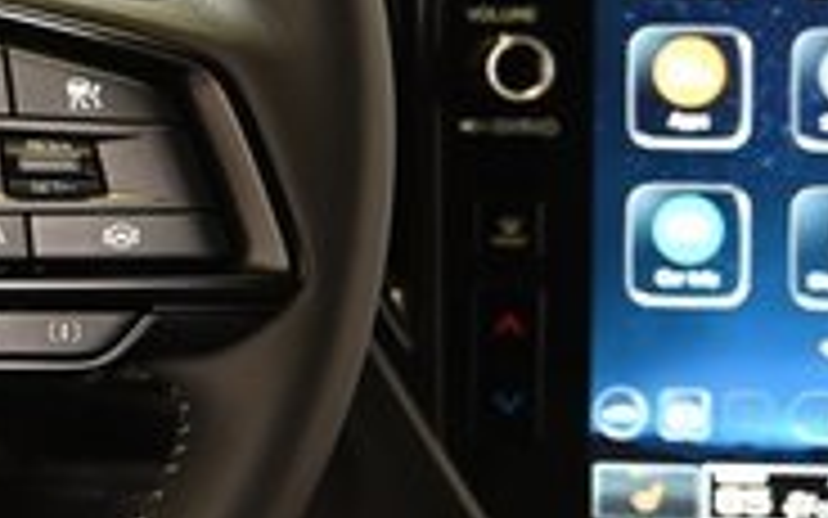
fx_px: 1918
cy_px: 153
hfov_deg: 20.4
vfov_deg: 15.3
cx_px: -459
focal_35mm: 85
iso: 1250
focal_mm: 24
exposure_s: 1/30
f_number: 4
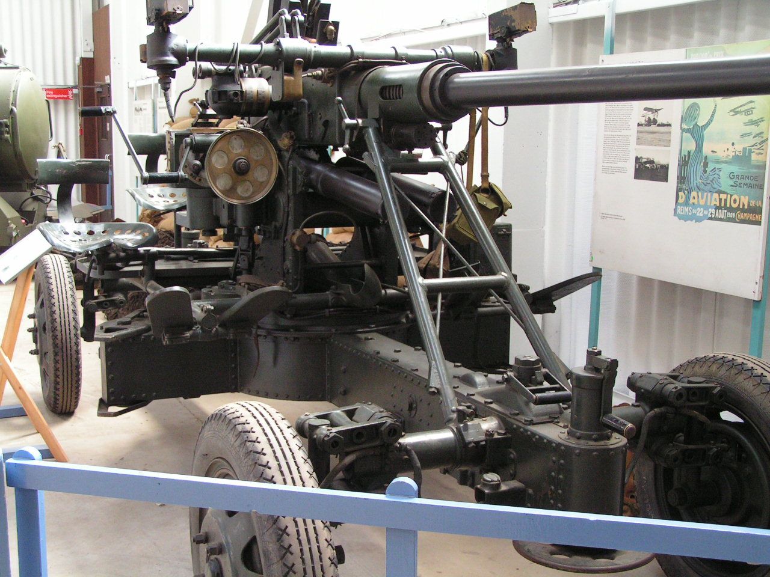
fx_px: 1045
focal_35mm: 47
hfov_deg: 40.4
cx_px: 385
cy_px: 288
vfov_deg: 30.9
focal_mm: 7.8
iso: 200
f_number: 2.8
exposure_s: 1/50
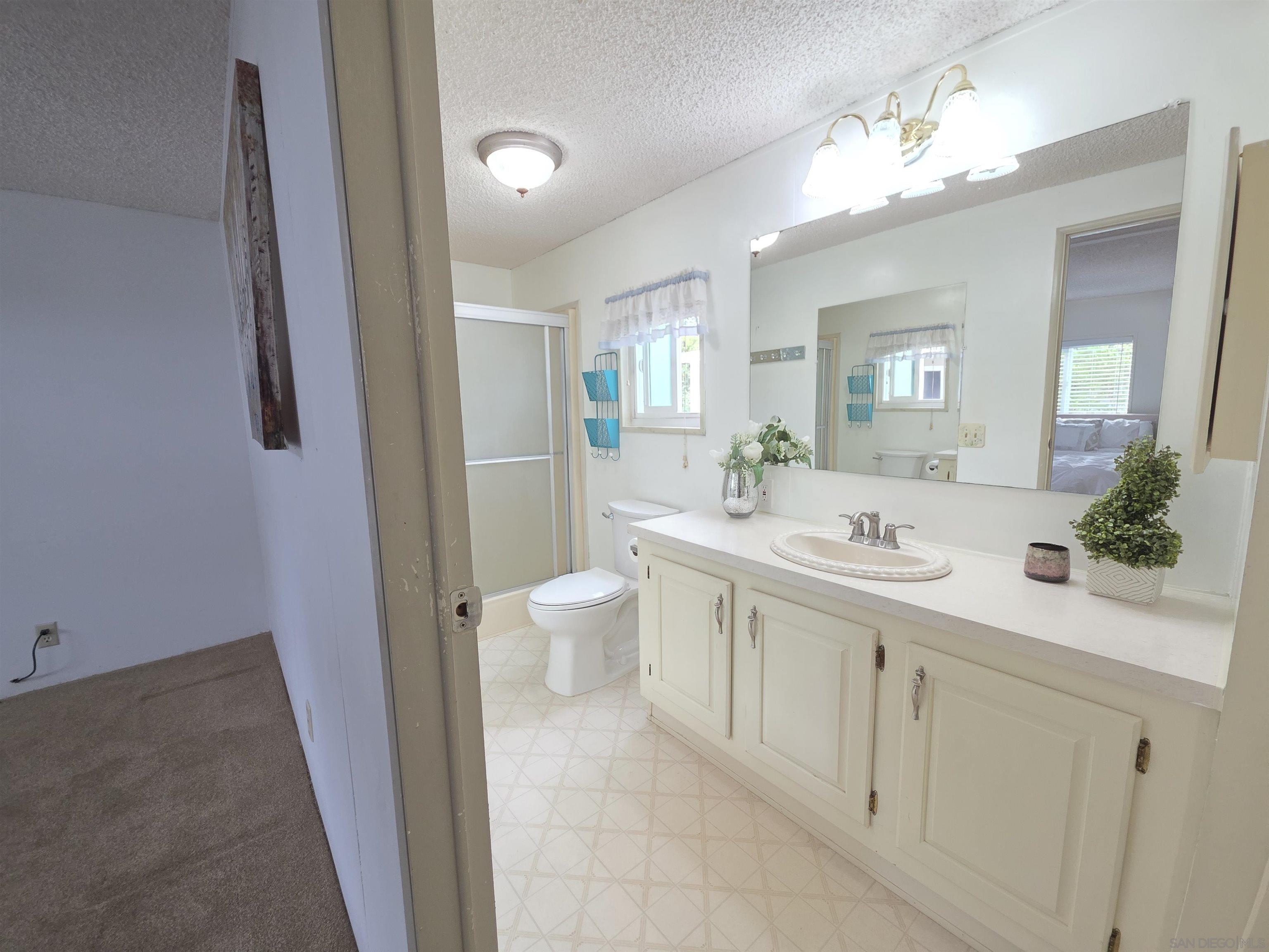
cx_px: 634
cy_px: 476
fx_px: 477
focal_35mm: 13
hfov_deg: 106.2
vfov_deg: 89.9
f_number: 1.9
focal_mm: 2.2
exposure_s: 1/120
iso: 200
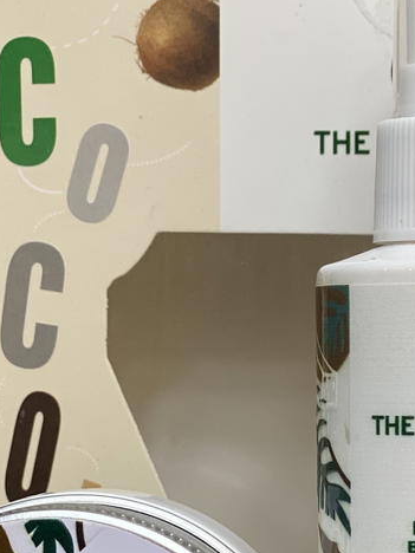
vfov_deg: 13.3
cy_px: 435
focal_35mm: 148
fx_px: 2366
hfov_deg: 10.0
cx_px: 378
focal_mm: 6
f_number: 2
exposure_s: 1/122
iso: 50
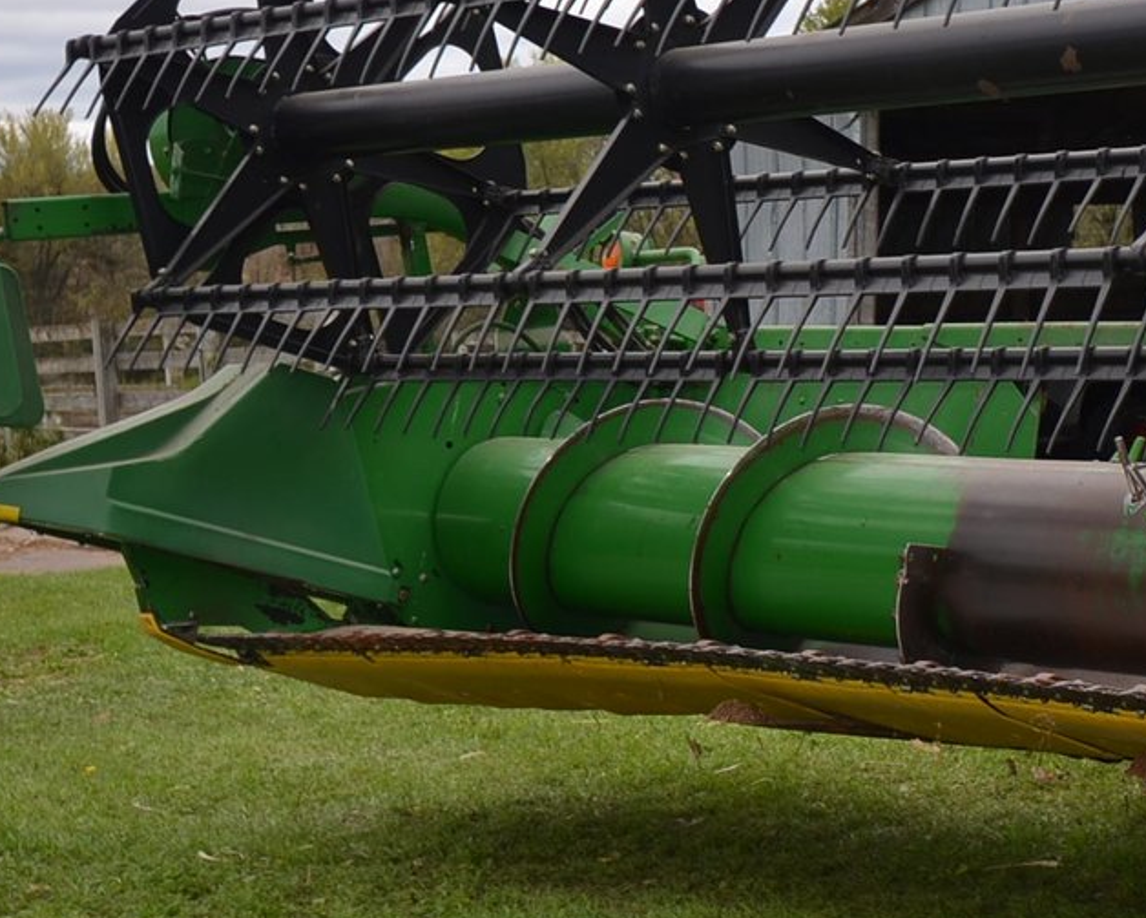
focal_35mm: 92
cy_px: 517
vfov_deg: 16.7
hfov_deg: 20.3
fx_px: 3122
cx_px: 1100
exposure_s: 1/200
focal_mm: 24
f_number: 4.5
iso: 100
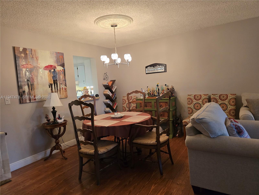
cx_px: 130
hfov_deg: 73.9
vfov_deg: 58.9
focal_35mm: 23
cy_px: 98
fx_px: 172
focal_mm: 6.3
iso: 500
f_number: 1.7
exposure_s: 1/120
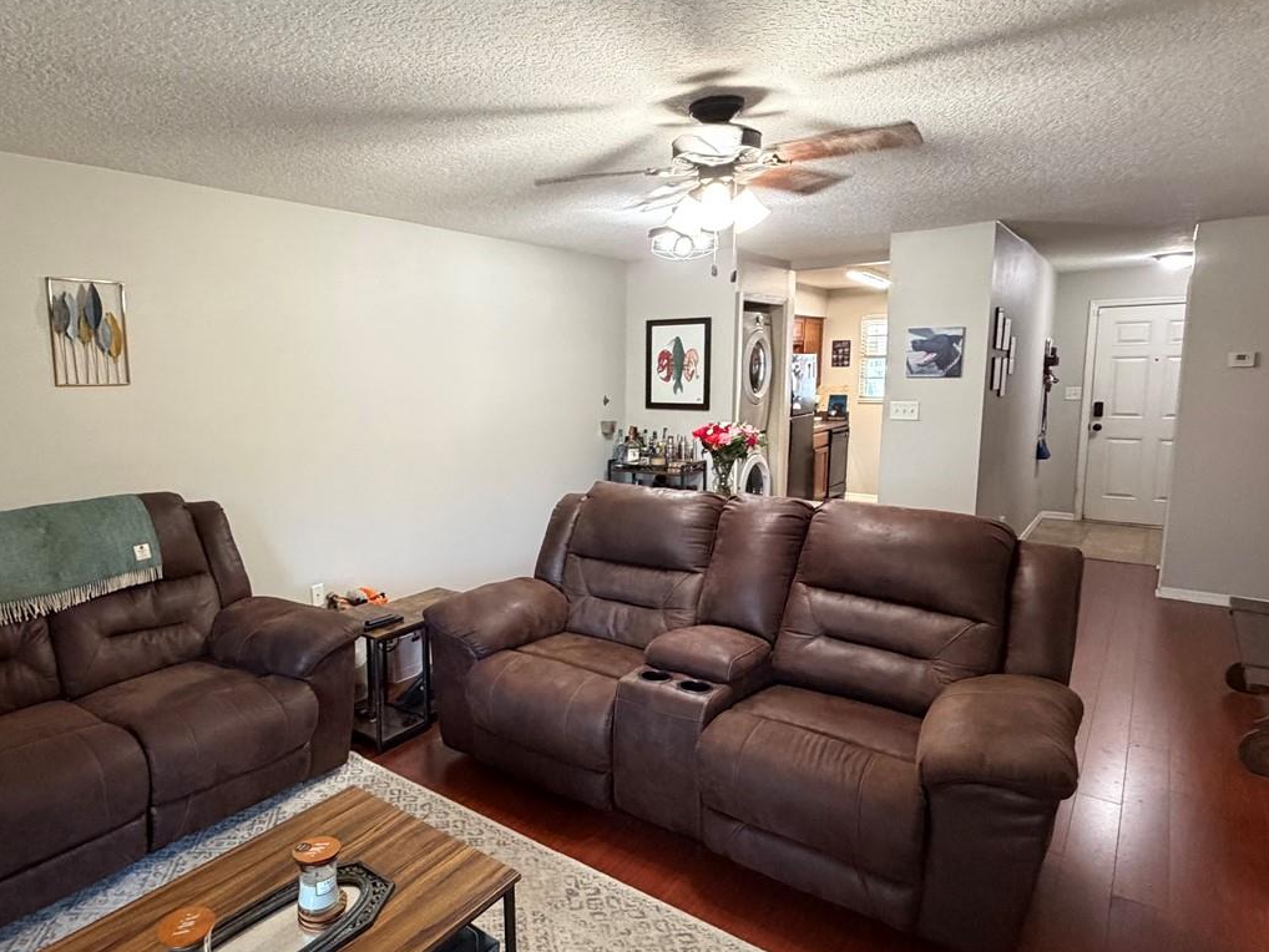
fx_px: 807
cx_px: 494
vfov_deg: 61.1
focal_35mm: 22
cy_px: 474
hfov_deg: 75.3
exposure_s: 1/60
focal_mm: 2.22
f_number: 2.2
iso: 500
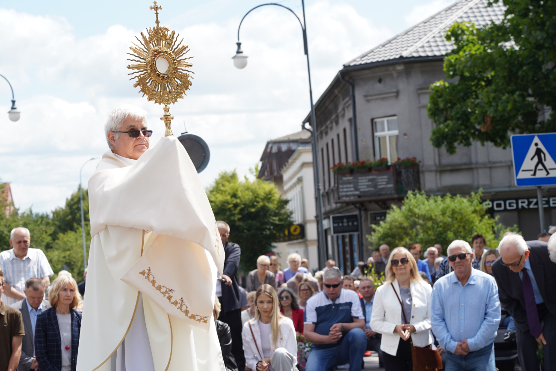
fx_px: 1575
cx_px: 278
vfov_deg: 13.4
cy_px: 186
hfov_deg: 20.0
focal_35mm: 102
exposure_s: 1/160
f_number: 8
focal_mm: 102
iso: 100
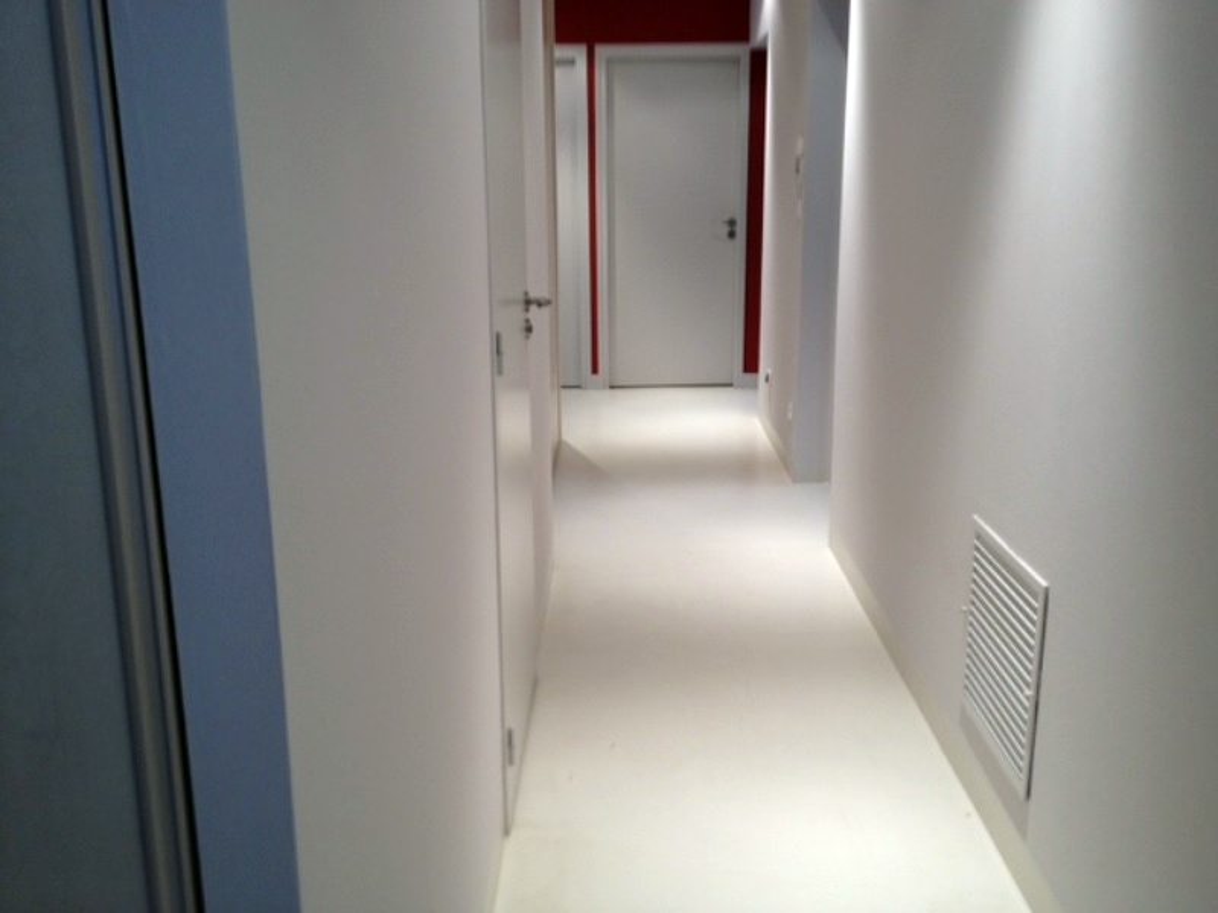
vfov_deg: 40.7
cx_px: 609
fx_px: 1232
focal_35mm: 35
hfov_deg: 52.6
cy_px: 456
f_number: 2.4
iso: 64
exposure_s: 1/20
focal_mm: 4.28
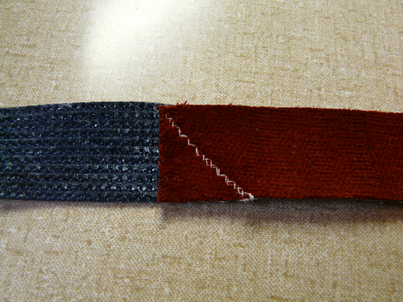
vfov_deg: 46.8
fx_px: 349
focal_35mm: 30
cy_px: 152
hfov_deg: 60.0
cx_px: 202
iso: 200
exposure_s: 1/25
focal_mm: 4.8
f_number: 2.8
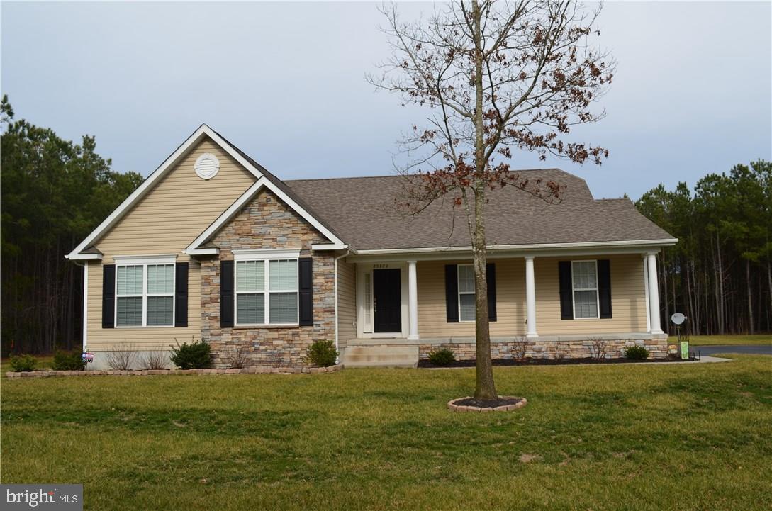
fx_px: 706
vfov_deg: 39.8
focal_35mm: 33
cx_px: 386
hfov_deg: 57.3
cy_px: 256
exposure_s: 1/125
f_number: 11
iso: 125
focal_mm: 22
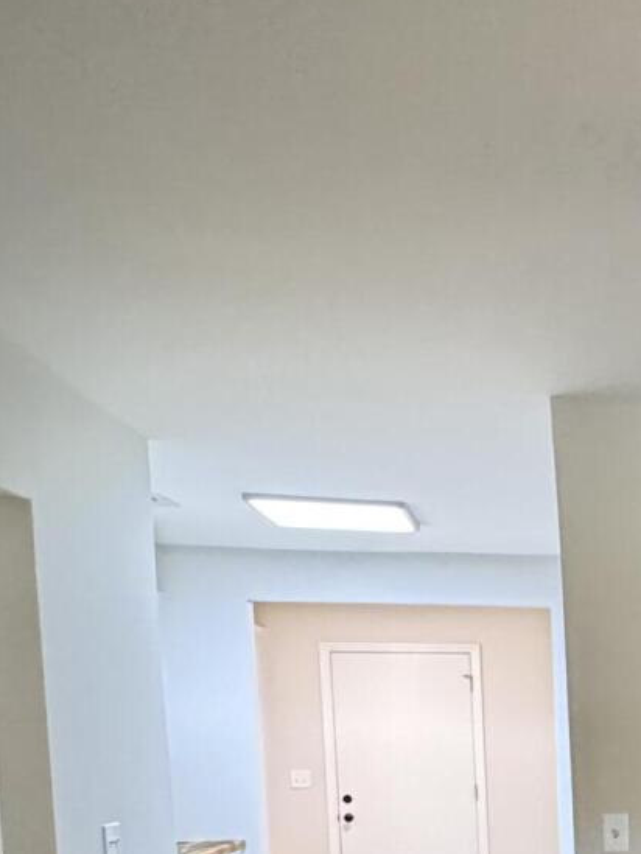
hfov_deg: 22.7
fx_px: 1259
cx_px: 990
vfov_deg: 34.4
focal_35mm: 51
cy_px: 838
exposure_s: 1/60
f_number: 2.2
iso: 800
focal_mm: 2.22
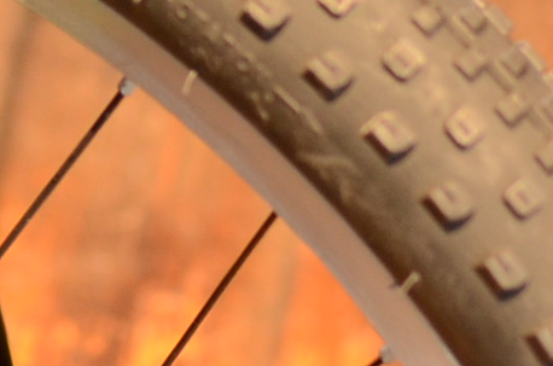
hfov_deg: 7.2
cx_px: -244
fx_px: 4332
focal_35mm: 283
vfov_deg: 4.8
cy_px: -145
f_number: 2.5
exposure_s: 1/30
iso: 640
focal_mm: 35
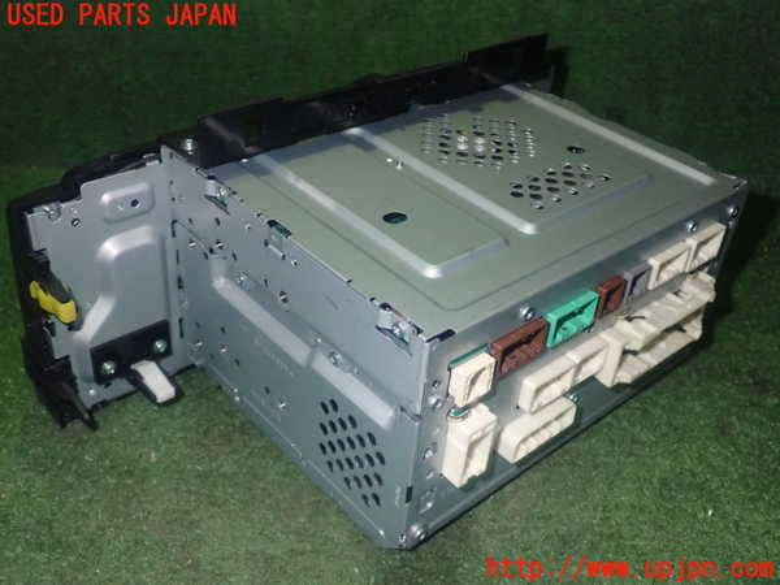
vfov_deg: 37.7
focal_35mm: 38
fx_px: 856
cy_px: 292
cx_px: 390
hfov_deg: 49.0
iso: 800
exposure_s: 1/40
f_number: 8
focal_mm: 6.83
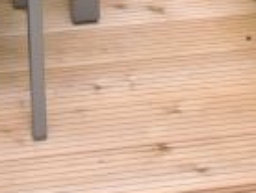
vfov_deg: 8.6
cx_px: 122
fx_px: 1200
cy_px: -230
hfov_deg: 12.2
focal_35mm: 162
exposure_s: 1/200
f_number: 3.1
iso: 64
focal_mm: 6.3
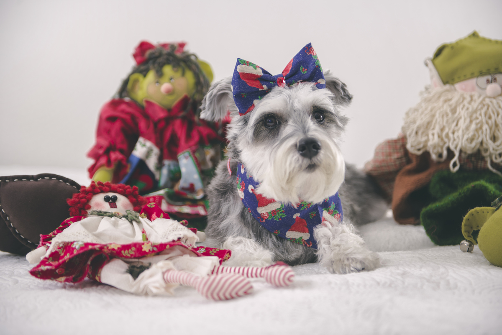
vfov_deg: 20.6
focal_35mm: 66
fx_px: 921
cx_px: 251
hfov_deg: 30.5
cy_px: 168
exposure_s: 1/125
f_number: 16
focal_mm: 66
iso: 160
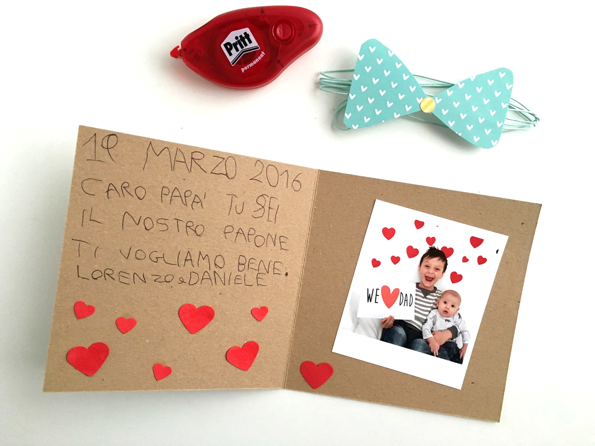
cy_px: 223
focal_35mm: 29
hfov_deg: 61.7
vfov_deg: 48.2
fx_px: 498
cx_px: 298
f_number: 2.2
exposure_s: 1/33
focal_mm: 4.15
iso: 160
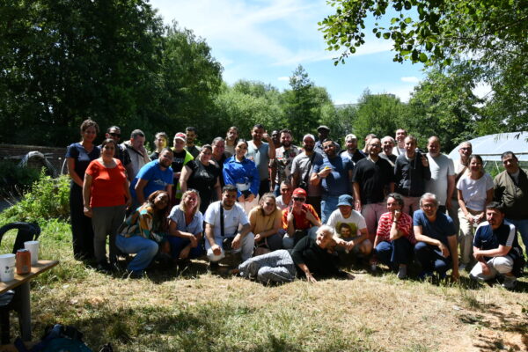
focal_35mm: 30
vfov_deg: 43.6
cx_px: 264
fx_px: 440
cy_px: 176
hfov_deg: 61.9
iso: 1000
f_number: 14
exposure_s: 1/800
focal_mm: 20
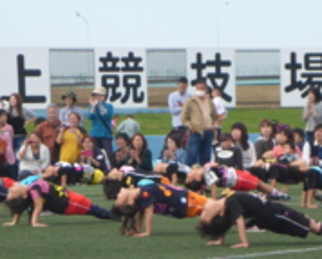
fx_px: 2577
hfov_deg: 7.1
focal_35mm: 270
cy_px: 154
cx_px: 194
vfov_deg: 5.7
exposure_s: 1/200
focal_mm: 22.8
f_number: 5.9
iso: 100
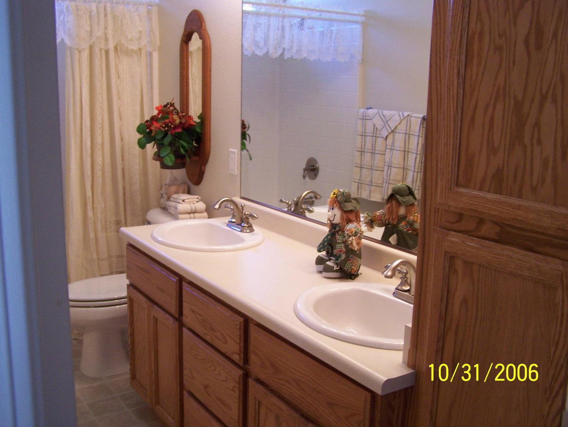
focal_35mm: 38
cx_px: 284
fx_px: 624
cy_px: 214
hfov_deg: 48.9
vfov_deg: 37.8
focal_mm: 6.3
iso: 160
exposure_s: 1/30
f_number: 2.8
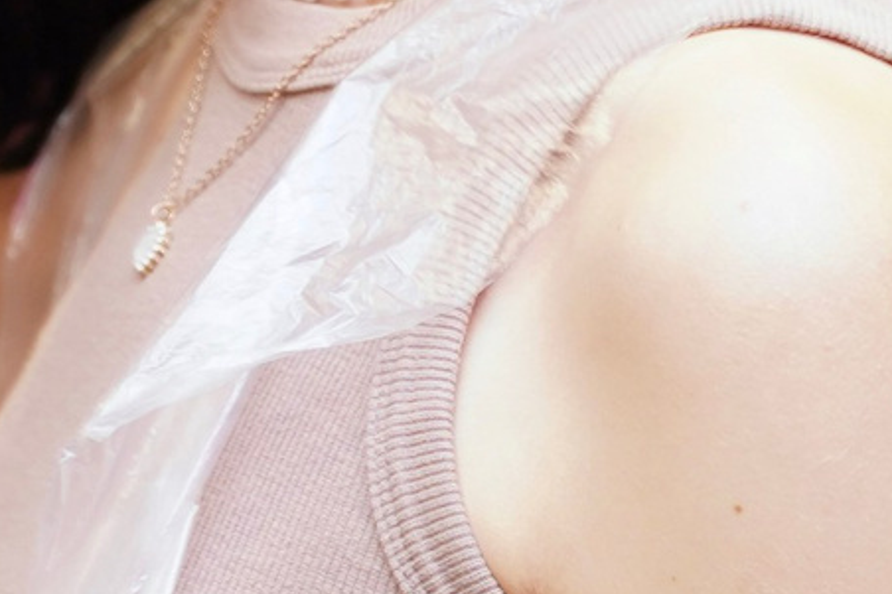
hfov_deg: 8.1
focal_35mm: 255
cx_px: 140
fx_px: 6316
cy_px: -147
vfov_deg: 5.4
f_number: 2.8
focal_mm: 45
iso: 640
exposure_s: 1/60
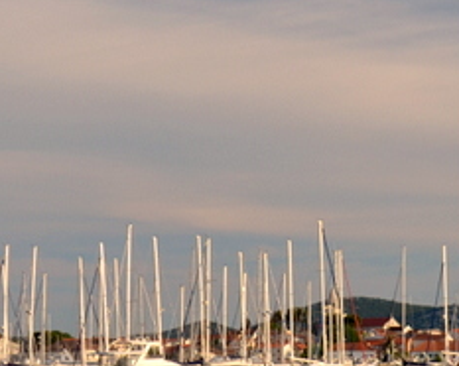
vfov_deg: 9.9
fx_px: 2104
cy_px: 285
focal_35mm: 155
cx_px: 311
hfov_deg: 12.4
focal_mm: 32
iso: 100
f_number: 4.8
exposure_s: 1/200
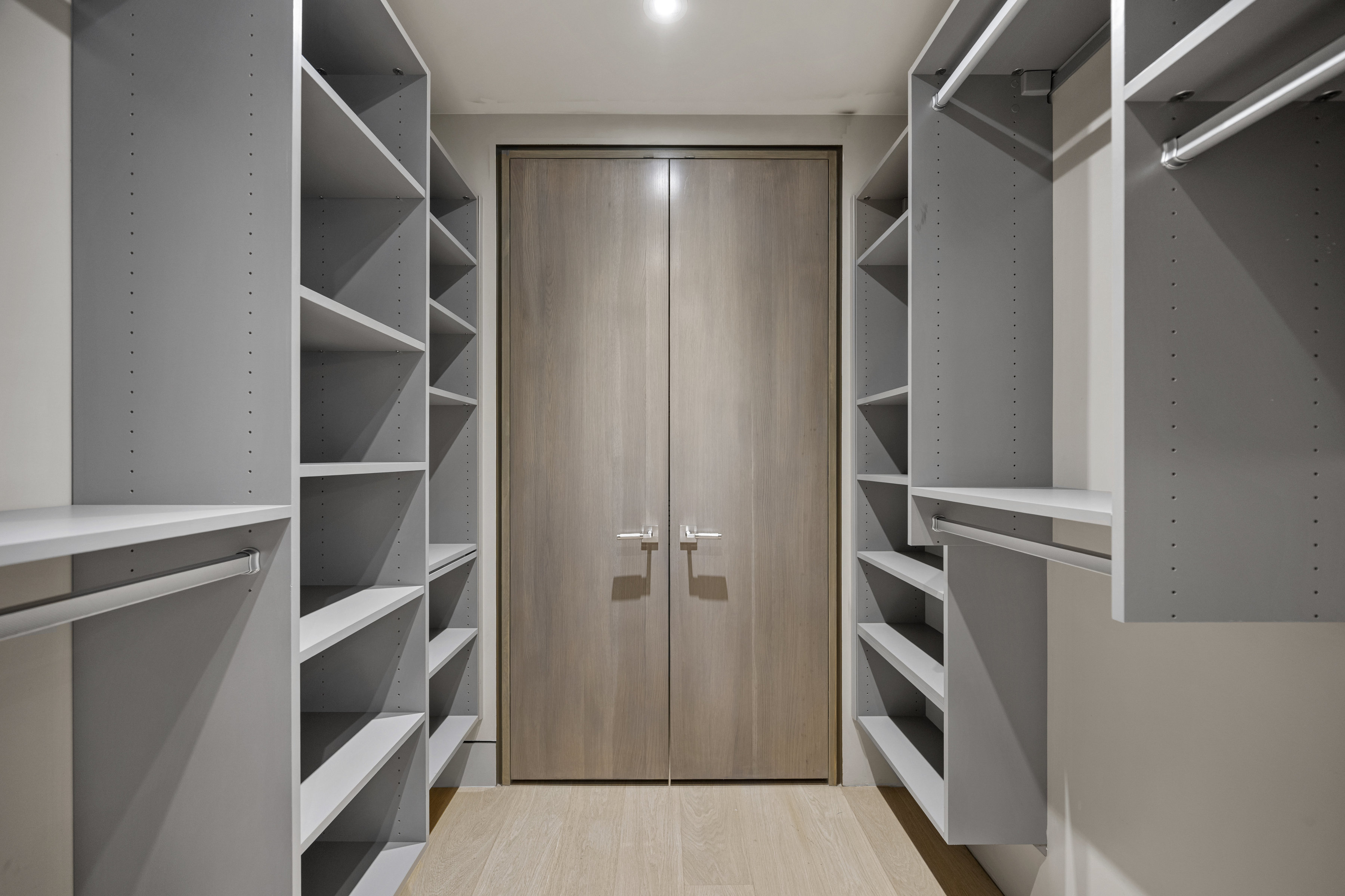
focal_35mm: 14
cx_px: 672
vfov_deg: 81.2
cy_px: 448
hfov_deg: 104.3
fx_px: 523
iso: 500
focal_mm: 14
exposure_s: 1/1.25
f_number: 4
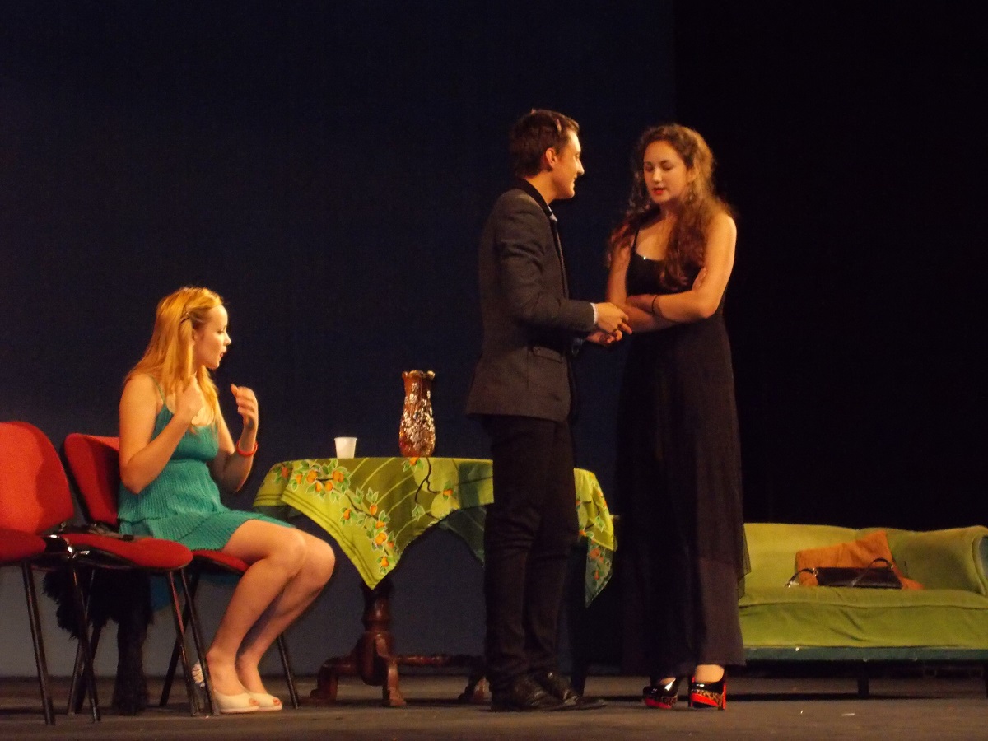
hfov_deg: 22.8
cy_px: 370
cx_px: 494
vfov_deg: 17.2
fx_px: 2455
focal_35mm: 86
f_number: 6.3
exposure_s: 1/60
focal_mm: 15.4
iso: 800
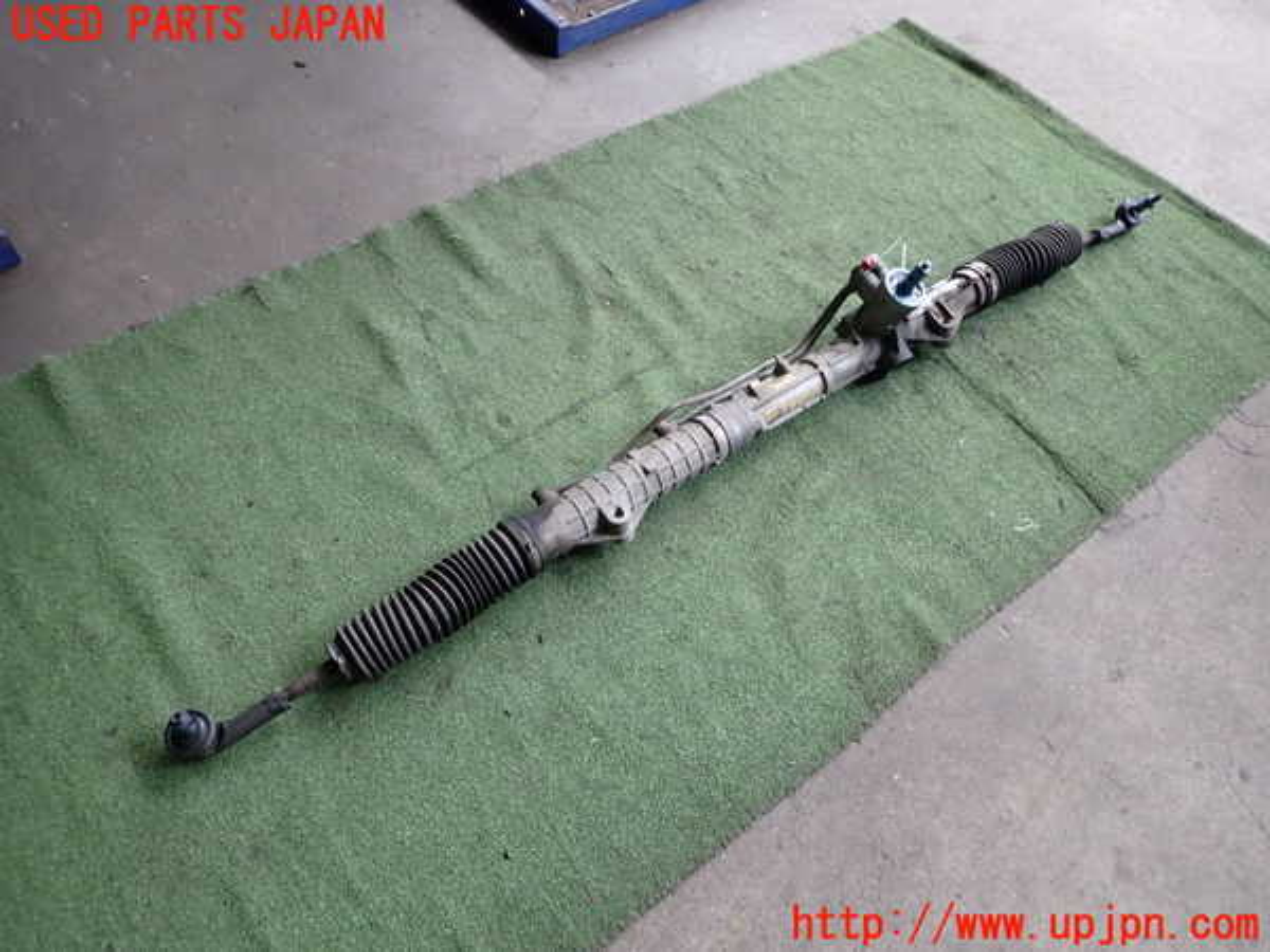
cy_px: 476
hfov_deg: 69.4
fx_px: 917
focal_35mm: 25
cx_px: 635
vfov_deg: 54.9
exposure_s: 1/125
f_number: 2
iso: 160
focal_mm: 4.5
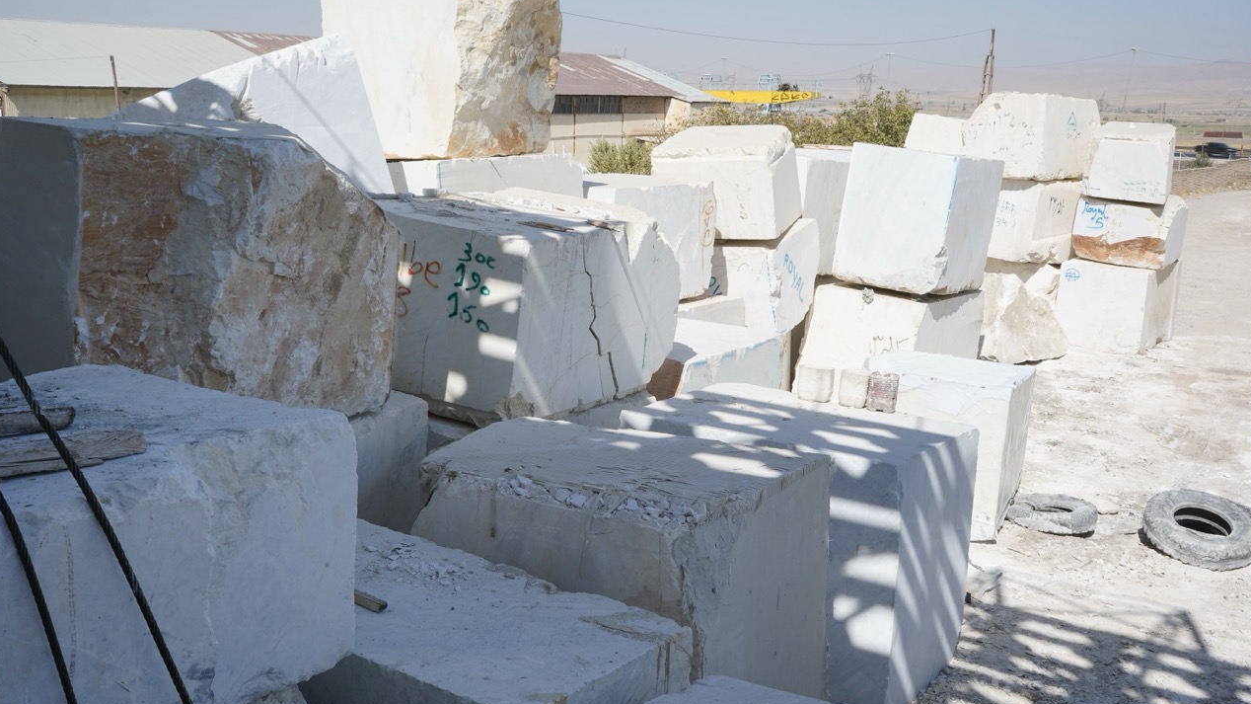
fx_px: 1227
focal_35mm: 37
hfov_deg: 54.0
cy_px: 331
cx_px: 626
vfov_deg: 32.0
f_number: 22
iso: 100
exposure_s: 1/40
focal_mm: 35
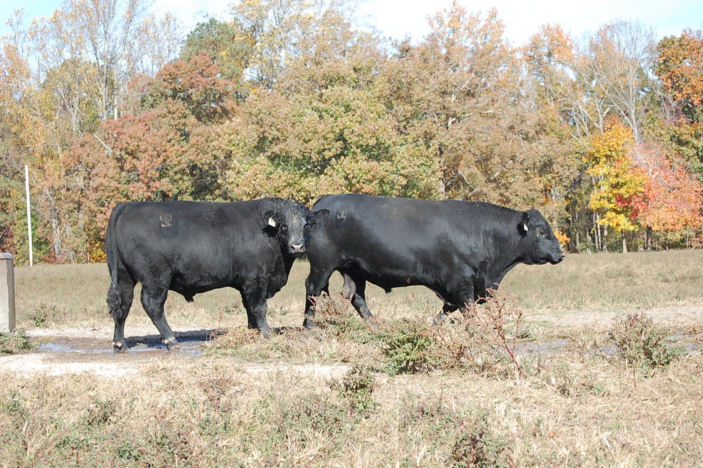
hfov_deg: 24.6
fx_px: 1610
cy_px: 234
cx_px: 352
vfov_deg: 16.5
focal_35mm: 82
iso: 200
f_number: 7.1
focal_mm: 55
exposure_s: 1/200
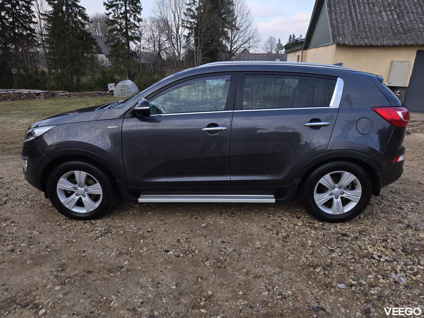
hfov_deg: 73.9
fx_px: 282
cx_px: 212
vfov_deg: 58.9
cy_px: 159
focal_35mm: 23
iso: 25
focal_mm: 5.4
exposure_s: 1/129
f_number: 1.8
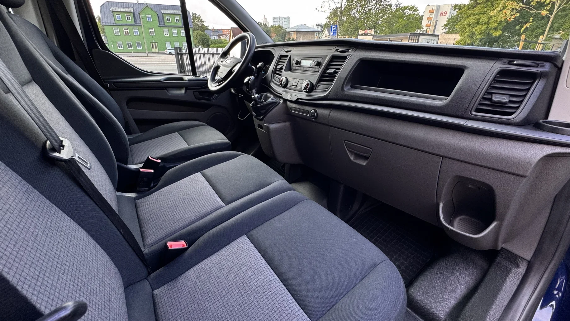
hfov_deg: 99.4
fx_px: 242
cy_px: 146
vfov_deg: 67.0
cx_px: 283
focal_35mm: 16
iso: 125
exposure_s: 1/99
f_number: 2.2
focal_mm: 2.22
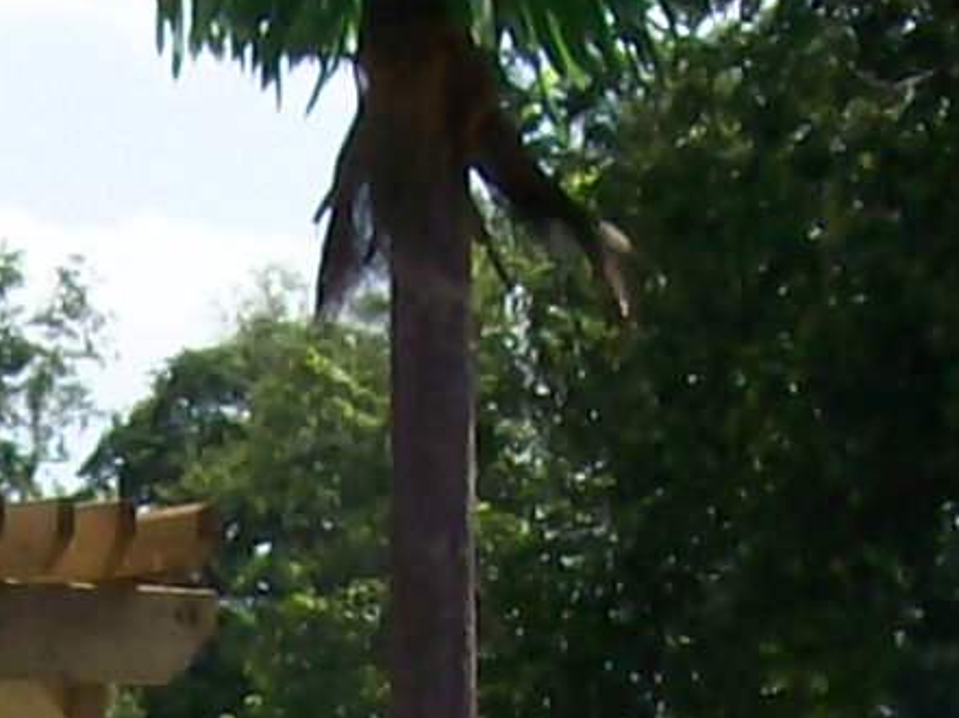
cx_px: -320
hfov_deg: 7.8
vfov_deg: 5.7
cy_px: 1784
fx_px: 6948
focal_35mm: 251
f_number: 4.8
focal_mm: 6
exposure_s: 1/537
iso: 80
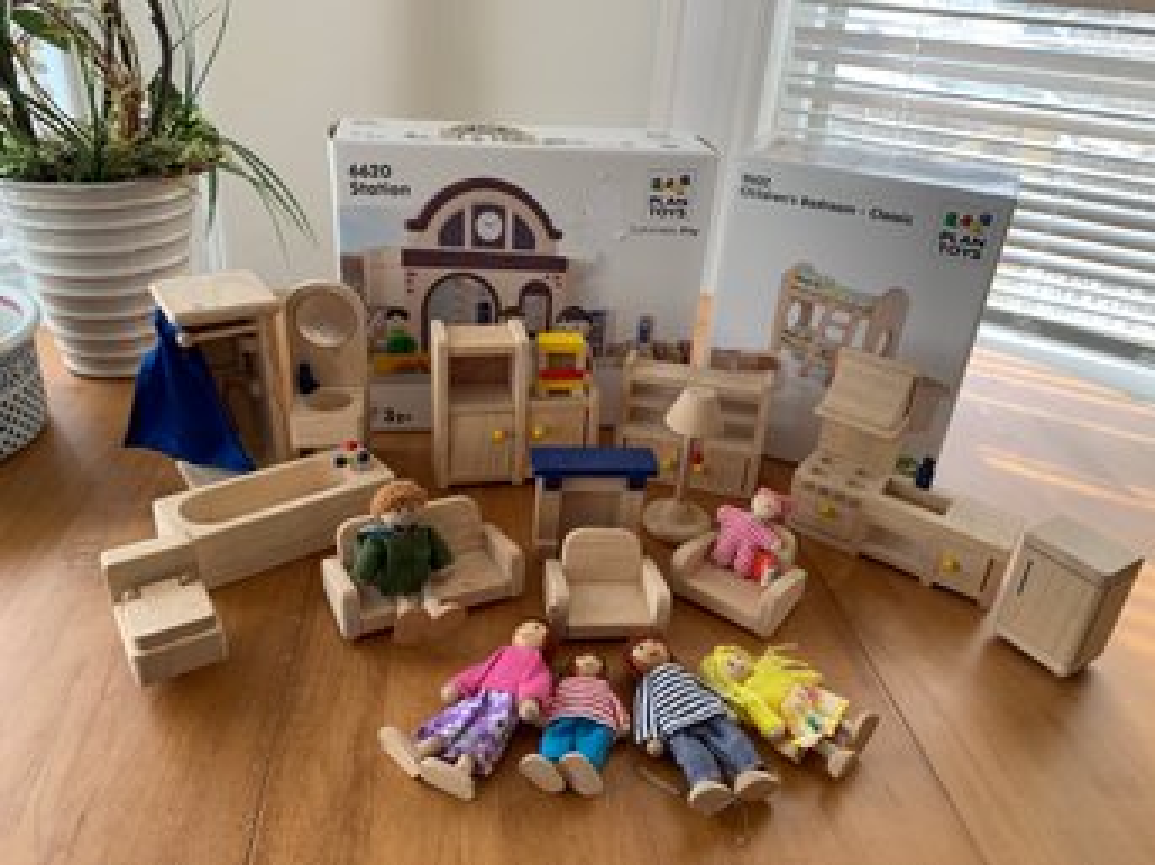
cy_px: 432
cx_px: 578
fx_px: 867
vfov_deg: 53.0
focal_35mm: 26
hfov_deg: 67.3
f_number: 1.8
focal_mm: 4.25
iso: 40
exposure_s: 1/122
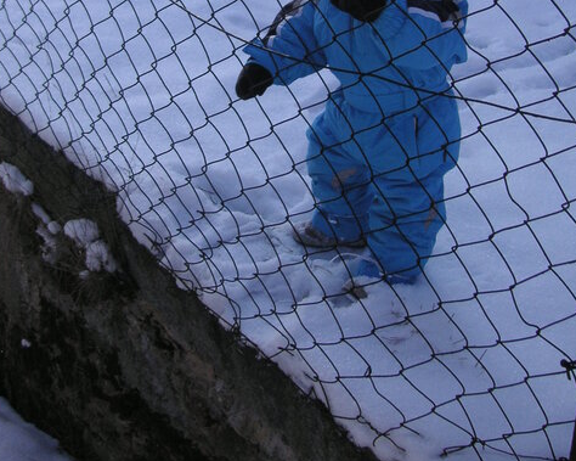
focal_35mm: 61
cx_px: 249
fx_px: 1040
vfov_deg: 24.1
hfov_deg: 30.9
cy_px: 18
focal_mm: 6.1
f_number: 6.7
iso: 50
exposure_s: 1/180
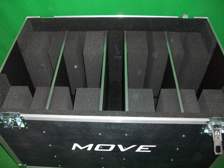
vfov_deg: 41.8
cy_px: 84
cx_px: 112
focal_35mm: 34
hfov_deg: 54.0
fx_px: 220
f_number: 2.8
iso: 160
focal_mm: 5.7
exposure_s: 1/60
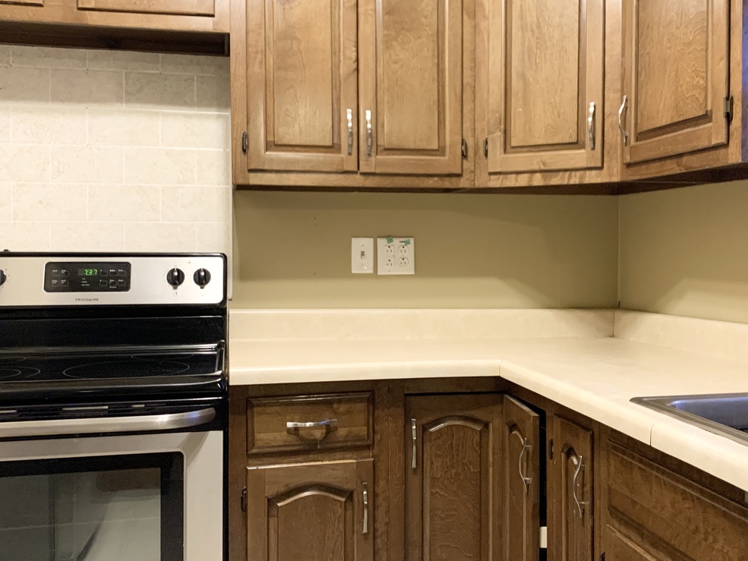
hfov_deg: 48.8
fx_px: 821
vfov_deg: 37.7
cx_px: 430
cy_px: 257
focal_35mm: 38
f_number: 1.8
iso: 320
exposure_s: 1/60
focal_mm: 4.25
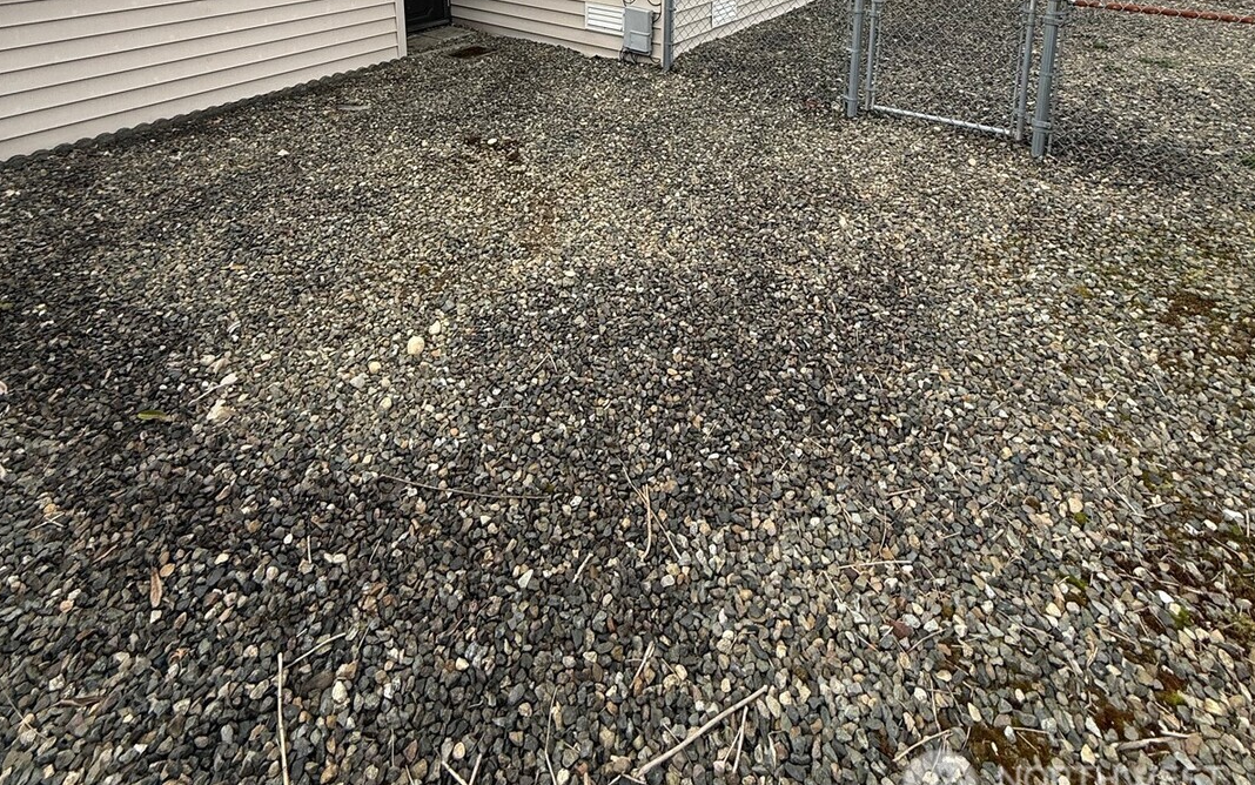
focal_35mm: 20
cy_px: -4
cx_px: 626
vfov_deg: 48.8
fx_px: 684
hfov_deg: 85.0
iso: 50
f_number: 2.2
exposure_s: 1/901
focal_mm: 2.22
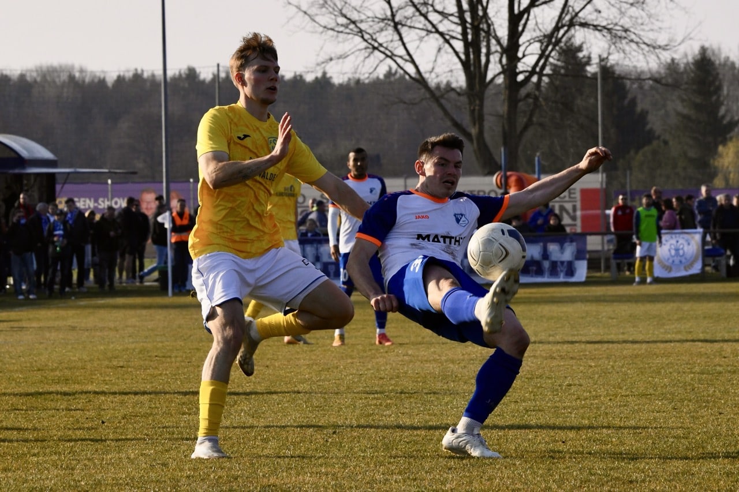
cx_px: 370
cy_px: 246
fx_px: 4002
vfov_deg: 7.0
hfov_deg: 10.5
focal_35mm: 195
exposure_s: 1/1600
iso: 2500
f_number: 13
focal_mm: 195
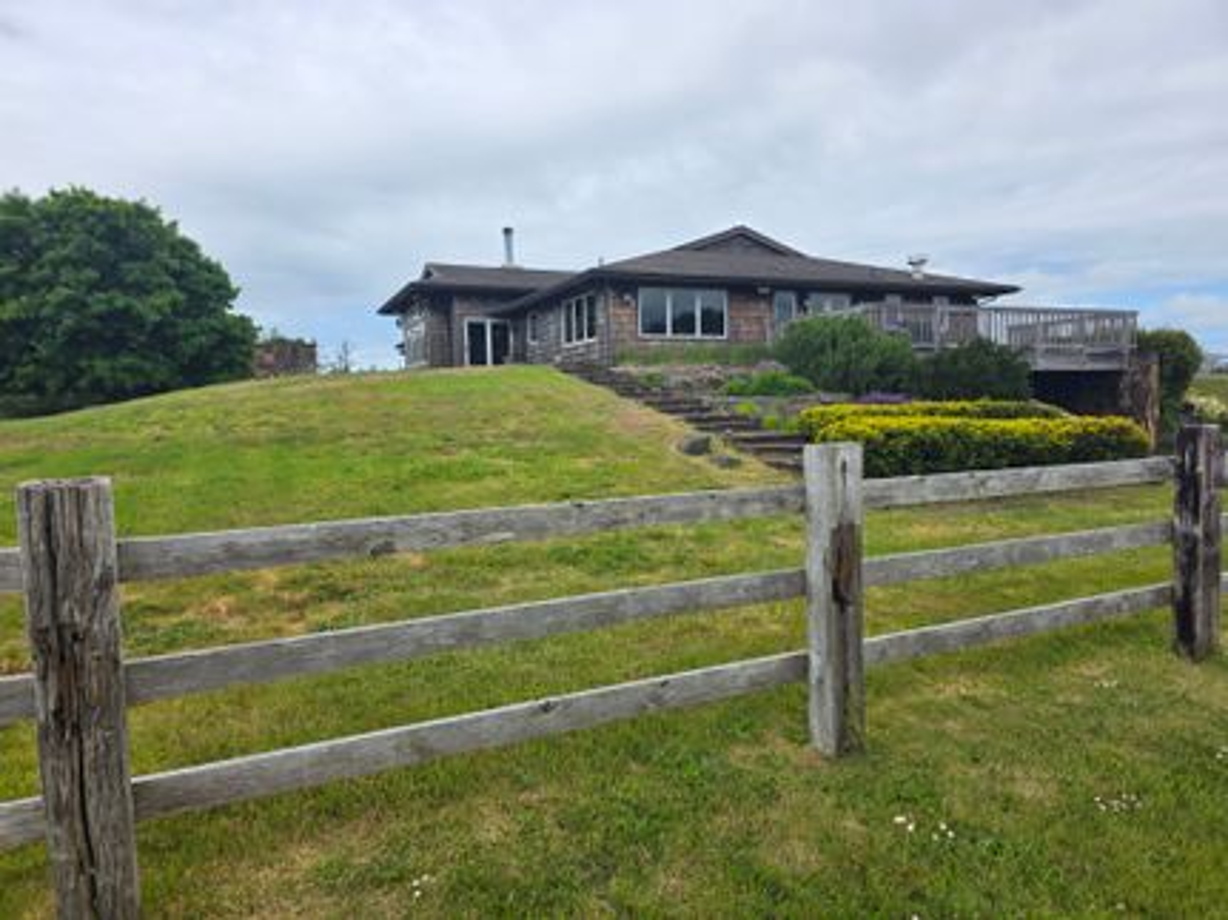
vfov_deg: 58.9
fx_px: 816
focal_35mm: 23
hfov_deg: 73.9
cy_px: 460
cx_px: 614
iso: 80
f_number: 1.7
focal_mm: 6.3
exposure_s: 1/5447
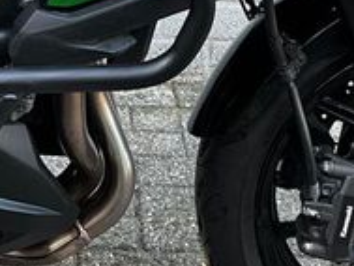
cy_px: -144
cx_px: 75
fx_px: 901
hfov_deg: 22.0
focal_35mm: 88
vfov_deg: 15.4
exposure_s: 1/50
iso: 125
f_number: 1.6
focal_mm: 5.1
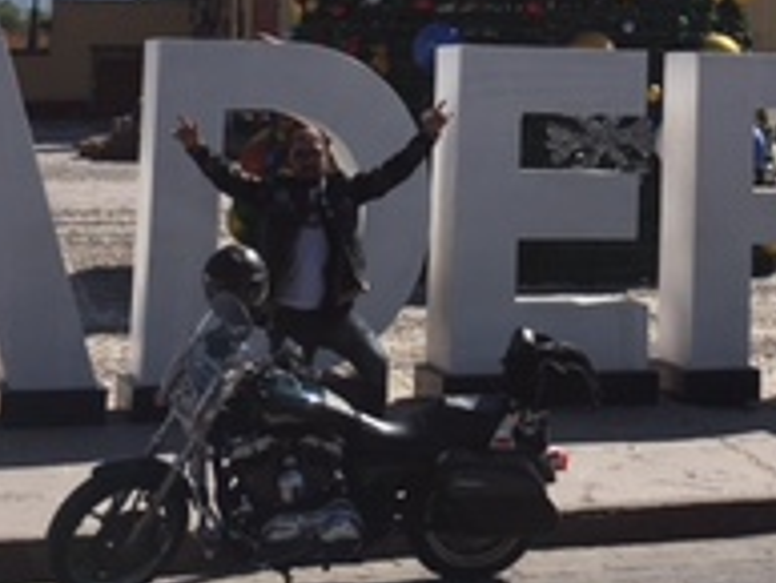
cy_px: -169
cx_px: 627
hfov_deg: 20.2
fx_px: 2153
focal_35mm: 96
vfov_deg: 14.8
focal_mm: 4.15
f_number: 2.2
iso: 25
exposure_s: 1/2849
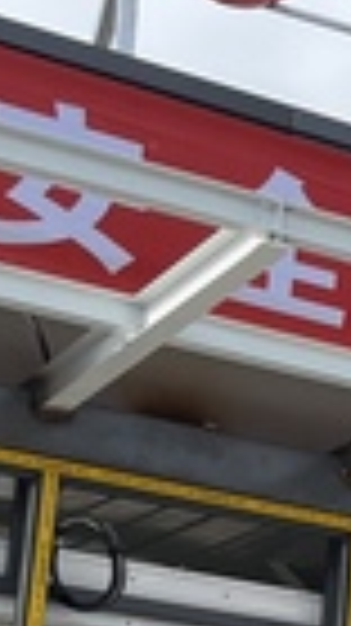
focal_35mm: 153
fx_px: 2536
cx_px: 1408
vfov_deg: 13.8
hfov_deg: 6.4
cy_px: 637
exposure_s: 1/3311
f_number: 1.6
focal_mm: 5.1
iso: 50
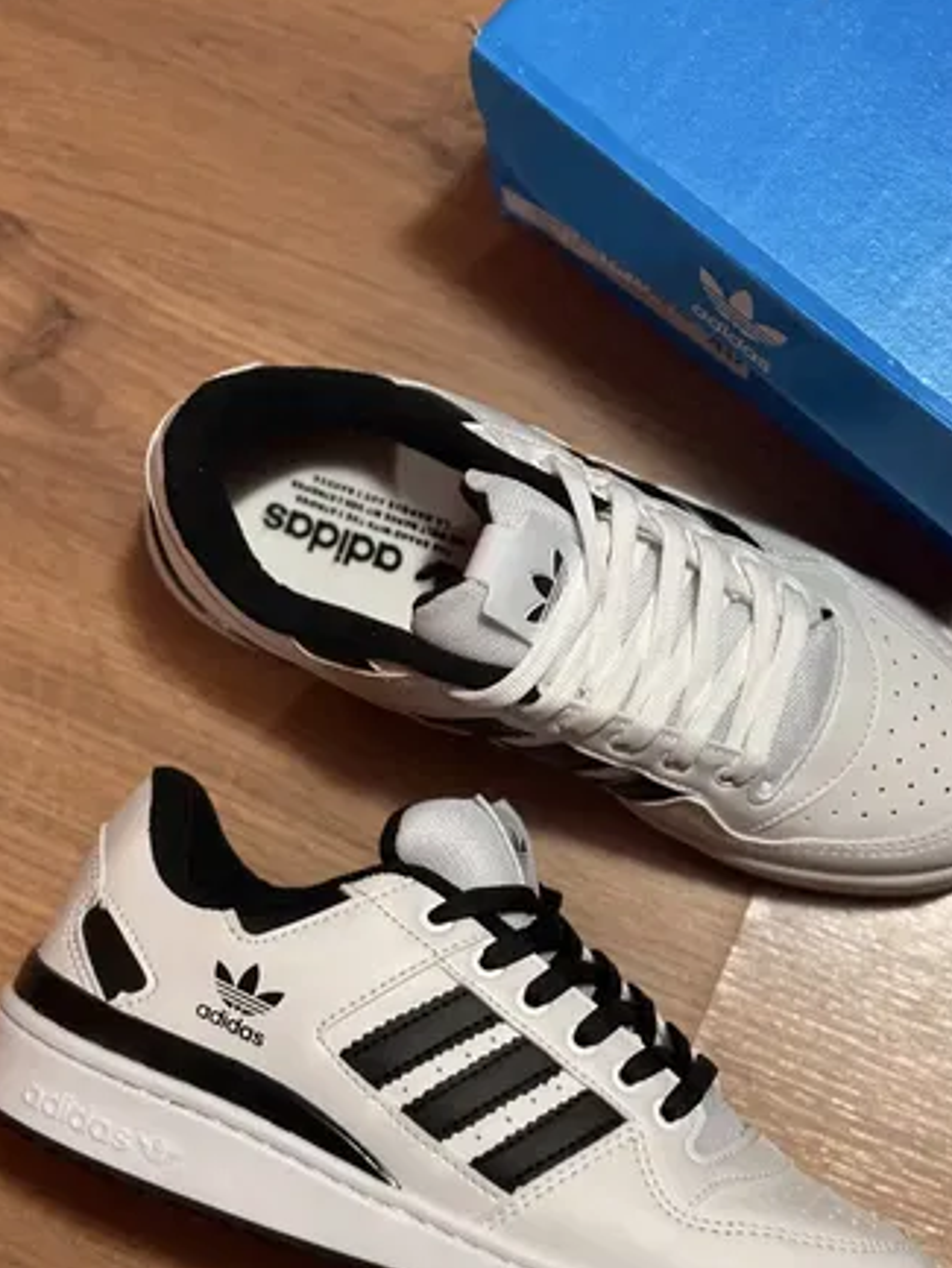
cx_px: 548
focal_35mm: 64
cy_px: 725
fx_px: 2346
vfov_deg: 30.2
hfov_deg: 22.9
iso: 320
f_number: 1.6
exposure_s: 1/25
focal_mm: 5.96
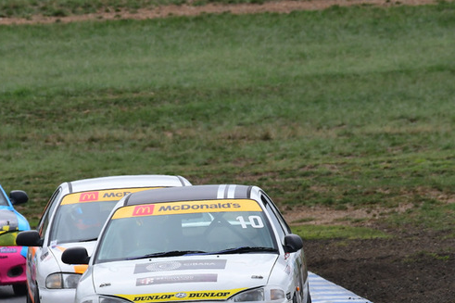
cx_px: 166
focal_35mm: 1173
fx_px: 14820
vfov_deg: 1.2
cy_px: 238
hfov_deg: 1.8
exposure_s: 1/640
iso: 640
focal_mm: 480
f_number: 13
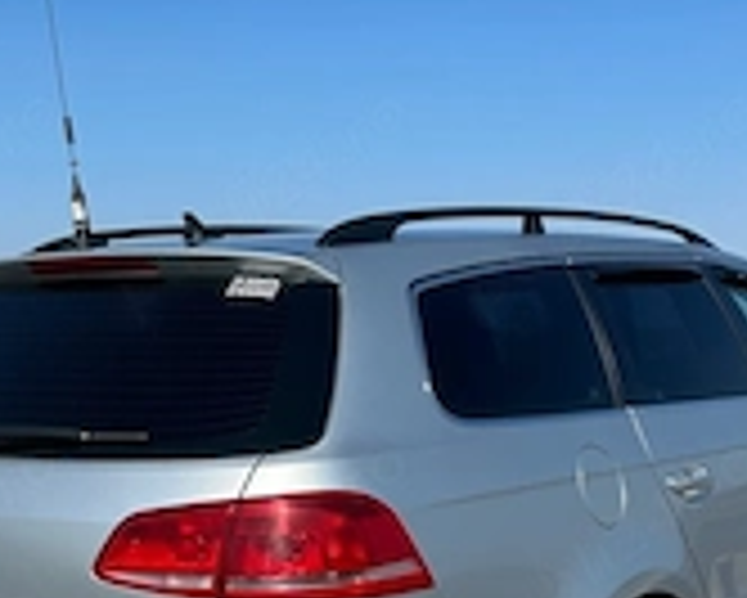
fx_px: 1349
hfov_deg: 30.9
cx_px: 351
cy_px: 256
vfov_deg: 25.0
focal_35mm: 61
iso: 50
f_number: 1.5
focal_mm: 5.7
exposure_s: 1/4630
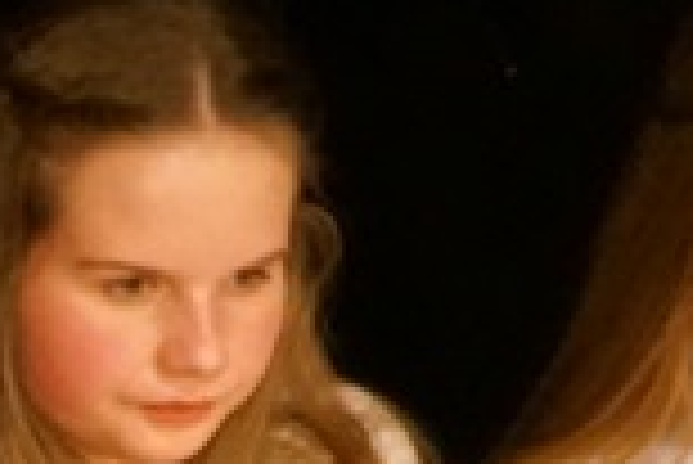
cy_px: 912
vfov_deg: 1.1
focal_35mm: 1311
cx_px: -688
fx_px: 25265
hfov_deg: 1.6
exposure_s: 1/50
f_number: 5.6
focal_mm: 135
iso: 3200
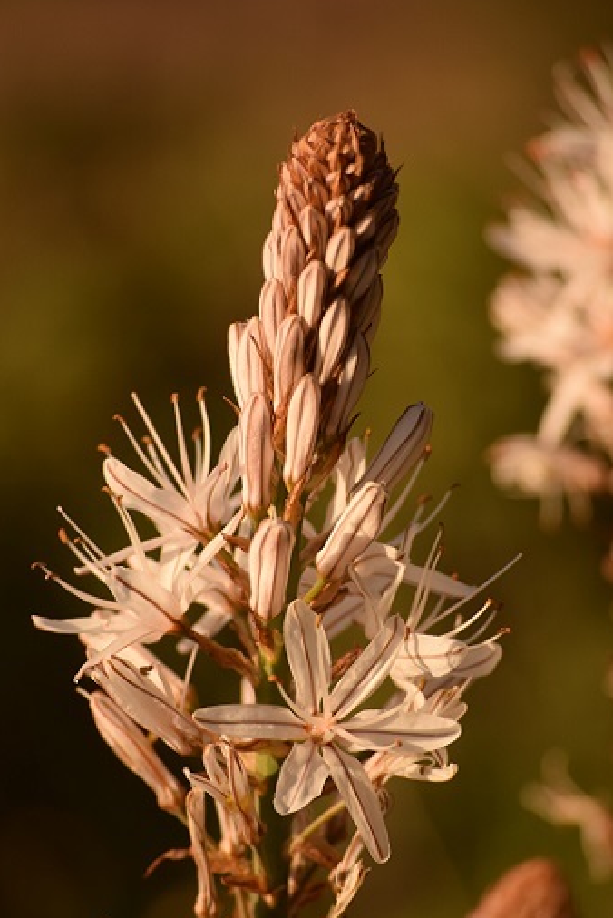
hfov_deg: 6.6
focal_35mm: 208
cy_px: 484
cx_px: 323
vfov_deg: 9.9
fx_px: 5305
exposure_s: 1/3200
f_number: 4.8
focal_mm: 130
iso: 500
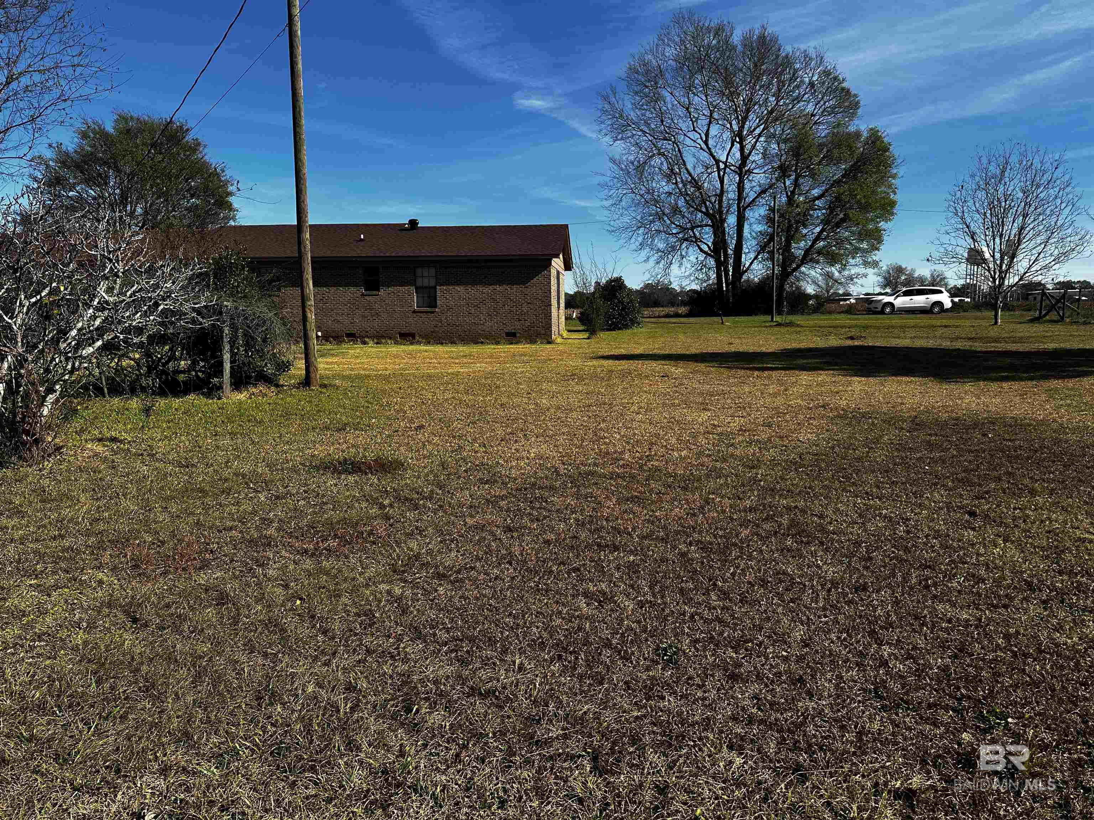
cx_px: 547
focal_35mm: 24
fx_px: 758
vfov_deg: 56.8
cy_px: 410
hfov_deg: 71.6
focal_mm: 6.86
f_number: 1.78
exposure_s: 1/4016
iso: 80
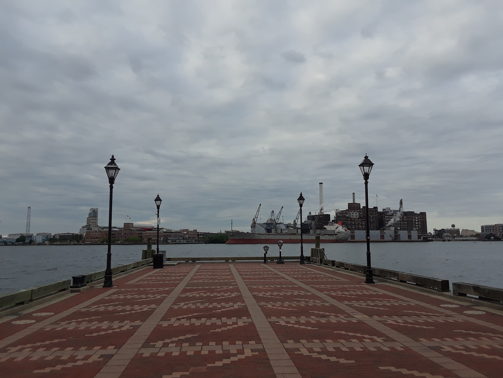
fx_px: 436
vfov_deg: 46.8
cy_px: 189
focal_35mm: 30
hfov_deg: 60.0
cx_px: 252
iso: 40
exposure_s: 1/489
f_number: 1.9
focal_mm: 2.47
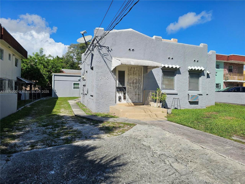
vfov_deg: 58.9
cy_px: 92
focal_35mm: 23
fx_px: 163
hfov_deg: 73.9
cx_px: 122
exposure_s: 1/1173
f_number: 1.7
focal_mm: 6.3
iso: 10
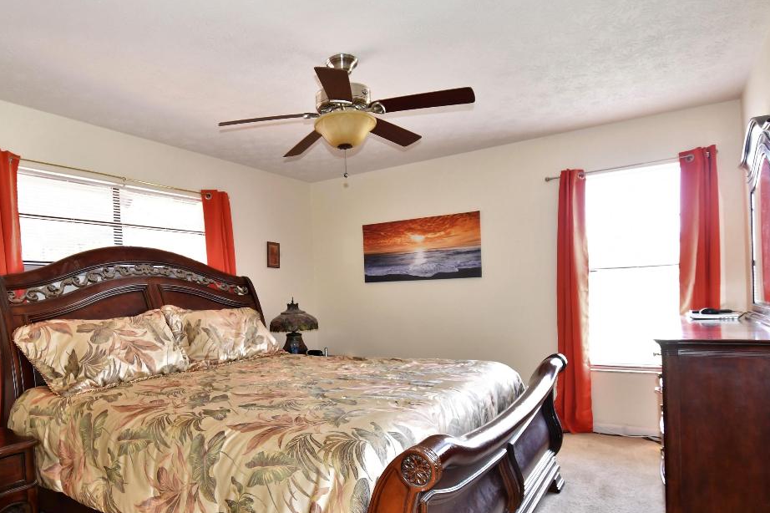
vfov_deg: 61.4
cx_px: 321
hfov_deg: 83.3
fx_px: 428
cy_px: 306
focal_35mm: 20
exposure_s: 1/10
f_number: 5.6
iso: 720
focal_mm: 11
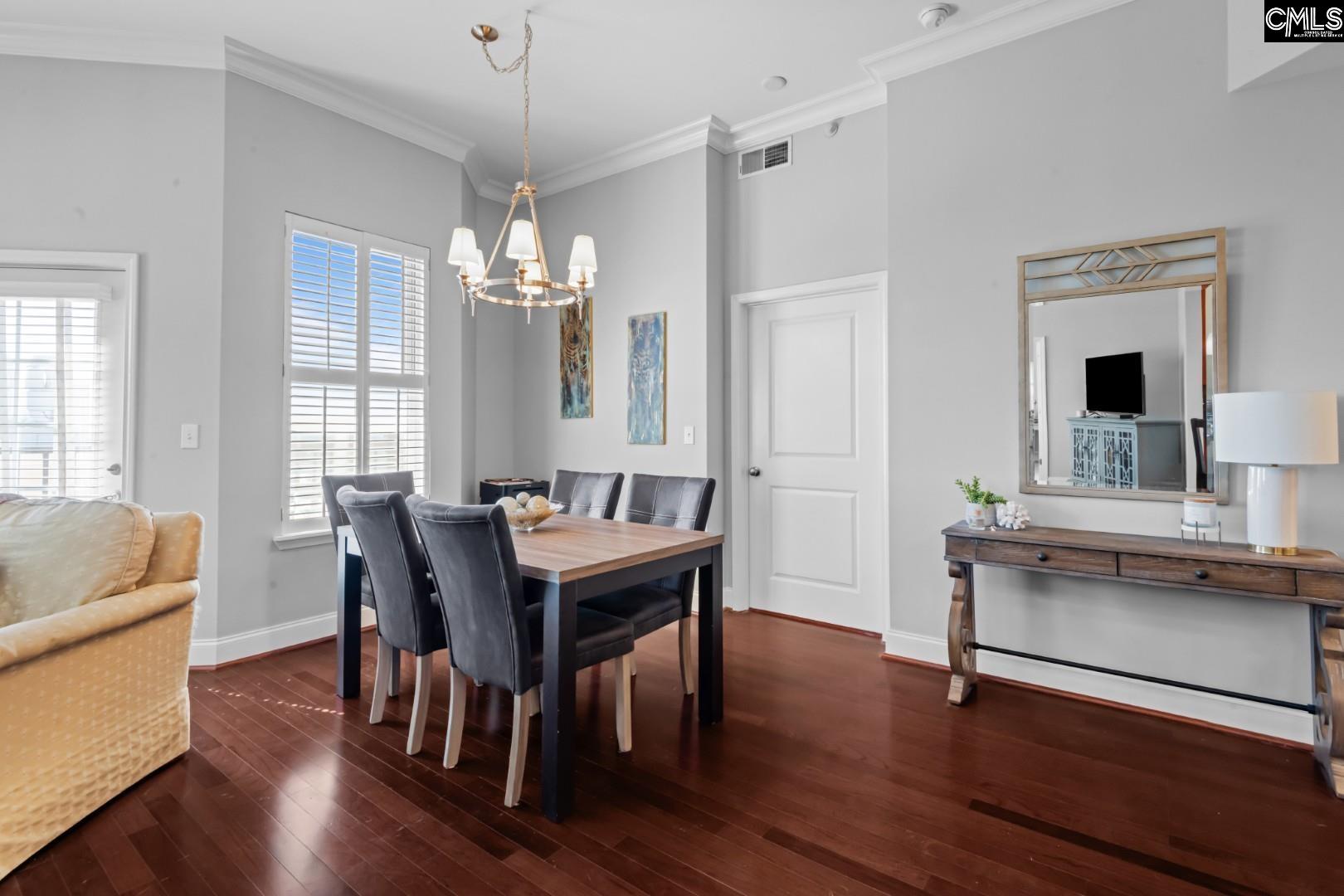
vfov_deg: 73.7
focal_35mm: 16
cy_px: 448
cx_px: 672
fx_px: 597
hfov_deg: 96.7
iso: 400
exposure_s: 1/1.67
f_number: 14
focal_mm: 16
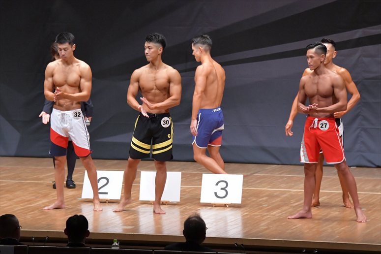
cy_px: 127
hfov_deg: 9.5
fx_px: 2295
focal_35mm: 217
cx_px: 190
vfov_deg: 6.3
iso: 8000
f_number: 5.6
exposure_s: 1/400
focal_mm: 145
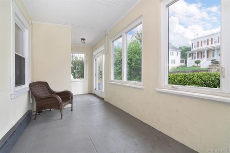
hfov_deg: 95.0
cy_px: 76
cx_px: 115
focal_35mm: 16
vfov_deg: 72.0
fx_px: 105
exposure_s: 1/100
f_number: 11
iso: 640
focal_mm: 11
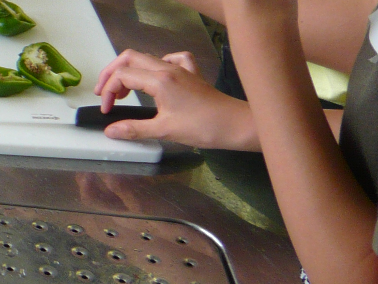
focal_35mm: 117
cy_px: 29
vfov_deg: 12.6
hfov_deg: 14.2
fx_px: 1278
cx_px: -367
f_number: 2.8
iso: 100
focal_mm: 4.6
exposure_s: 1/160
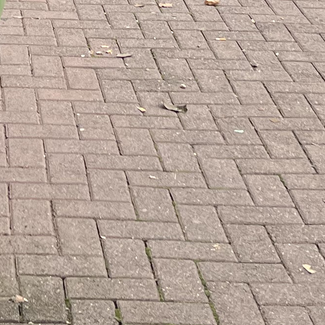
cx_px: -26
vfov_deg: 11.2
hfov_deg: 12.3
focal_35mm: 140
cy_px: -337
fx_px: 1487
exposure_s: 1/1698
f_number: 1.5
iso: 50
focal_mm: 5.7
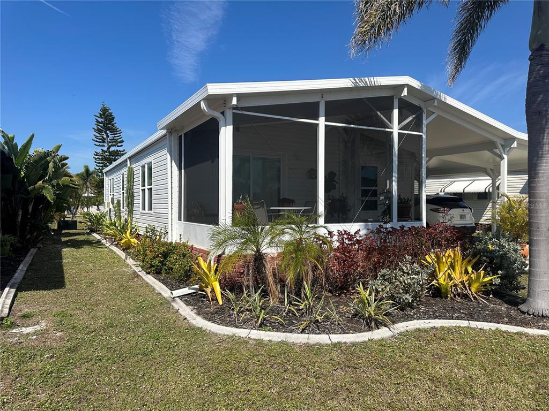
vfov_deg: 56.8
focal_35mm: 24
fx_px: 381
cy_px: 206
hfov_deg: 71.6
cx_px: 274
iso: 80
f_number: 1.78
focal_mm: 6.86
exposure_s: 1/5525
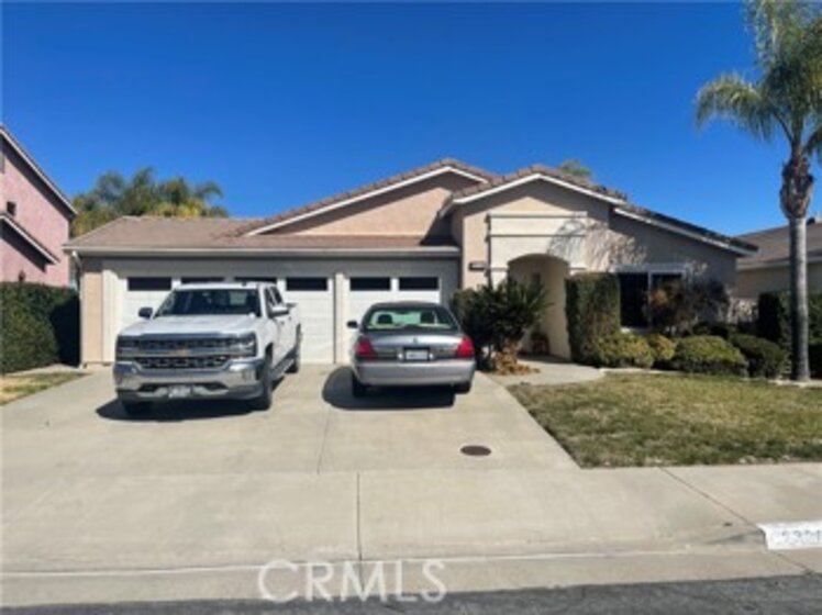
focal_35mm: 26
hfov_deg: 67.3
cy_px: 308
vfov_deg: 53.0
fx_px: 617
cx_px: 411
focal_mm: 5.1
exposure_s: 1/6250
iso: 32
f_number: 1.6
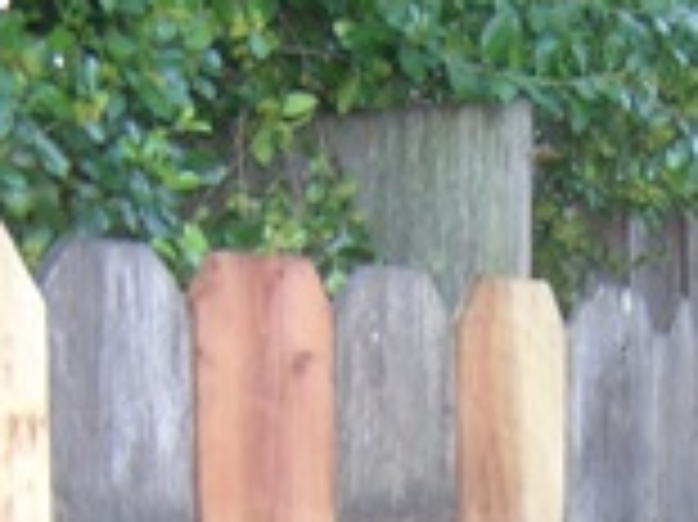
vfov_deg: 13.3
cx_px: 687
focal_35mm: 106
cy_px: 736
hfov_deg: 18.1
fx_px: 2136
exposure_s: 1/26.3
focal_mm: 4.7
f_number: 2.6
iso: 144
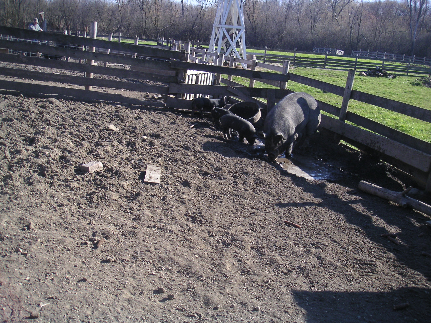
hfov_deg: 49.0
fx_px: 473
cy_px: 162
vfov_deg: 37.7
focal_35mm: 38
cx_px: 216
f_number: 2.8
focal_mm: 6
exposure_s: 1/350
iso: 50
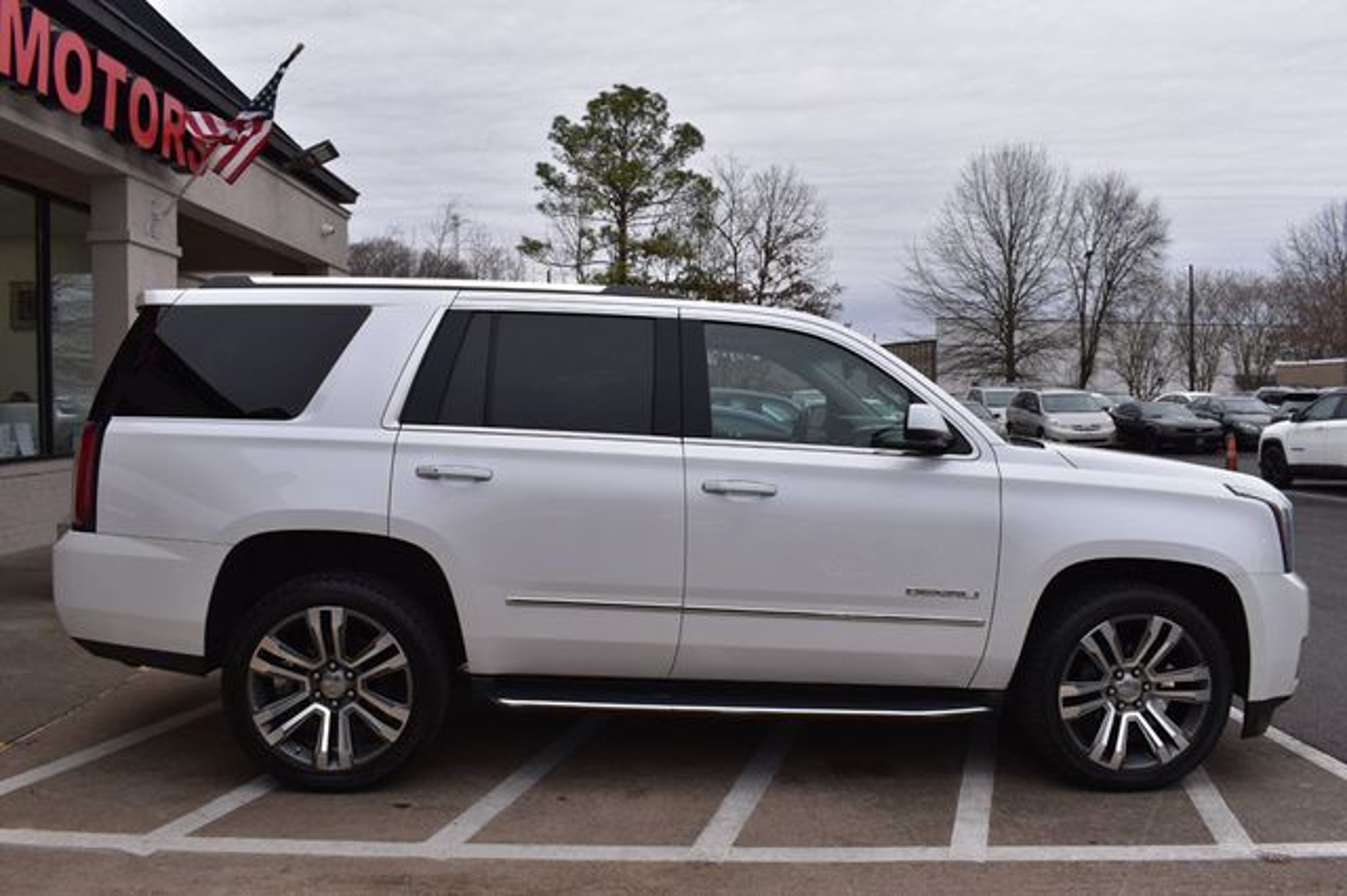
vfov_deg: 43.6
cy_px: 448
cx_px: 674
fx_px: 1122
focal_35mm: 30
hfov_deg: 62.0
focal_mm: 20
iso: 400
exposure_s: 1/200
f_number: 10
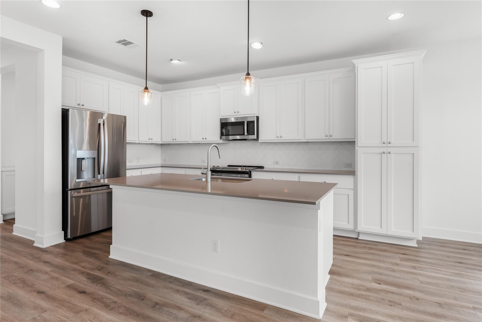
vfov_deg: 64.3
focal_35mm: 19
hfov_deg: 86.6
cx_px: 241
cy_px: 161
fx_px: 256
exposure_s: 1/10
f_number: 8
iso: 400
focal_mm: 19.1
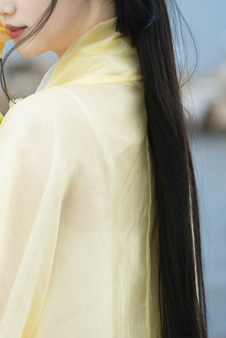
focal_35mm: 275
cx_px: 28
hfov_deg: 5.0
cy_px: 80
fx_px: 2588
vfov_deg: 7.5
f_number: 5
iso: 200
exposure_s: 1/250
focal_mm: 150
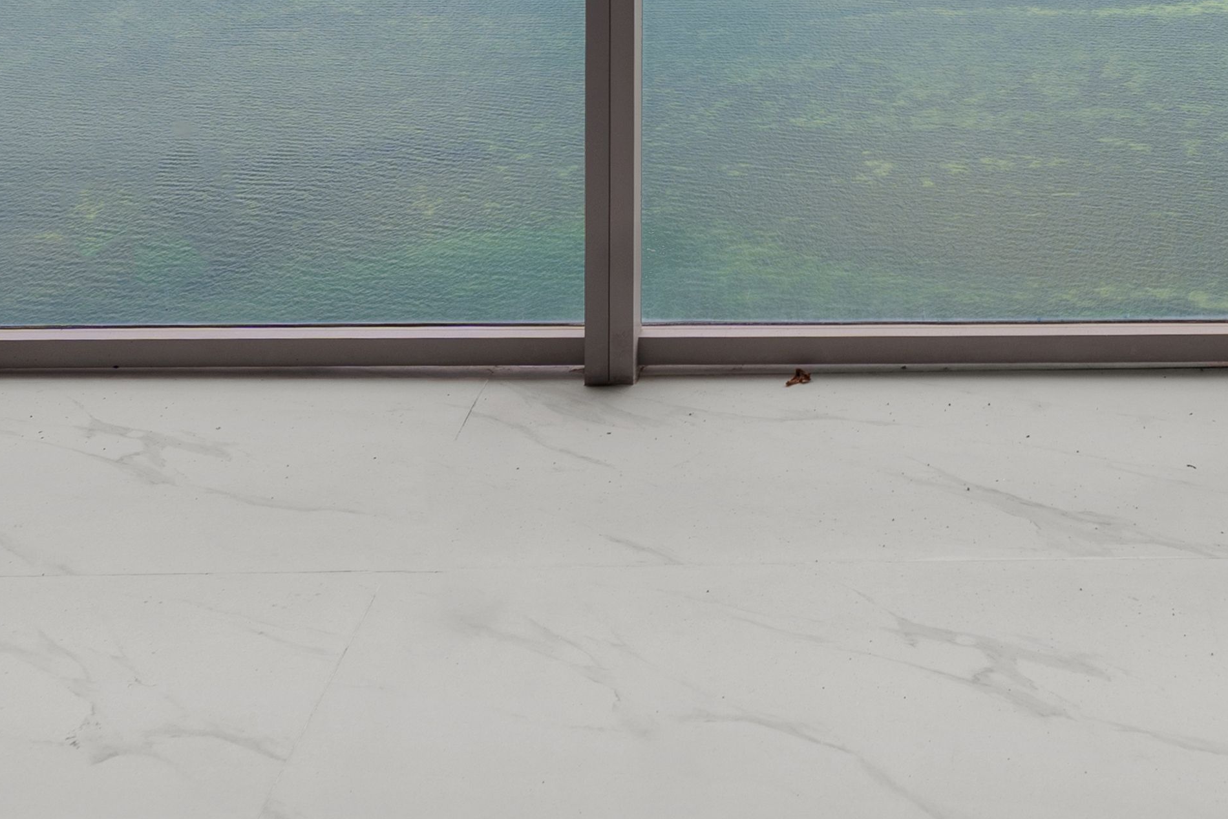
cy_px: -406
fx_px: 2013
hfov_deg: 32.8
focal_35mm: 59
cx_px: 1017
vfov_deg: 19.9
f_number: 6.3
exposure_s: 1/160
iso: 100
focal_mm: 16
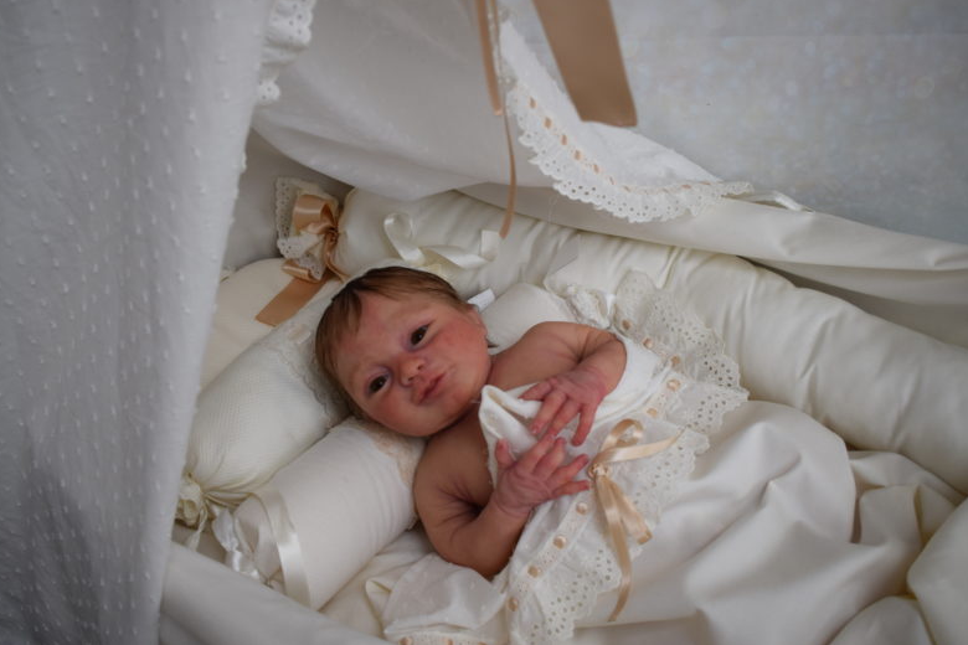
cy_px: 317
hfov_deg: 48.5
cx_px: 478
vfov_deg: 33.4
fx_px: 1075
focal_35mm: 40
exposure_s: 1/100
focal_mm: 26
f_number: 5
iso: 400
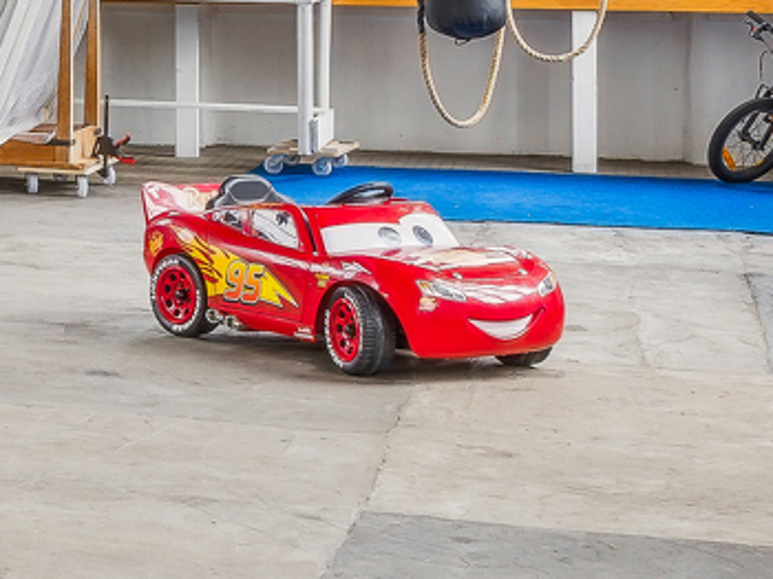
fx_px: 2611
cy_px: -74
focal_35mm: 117
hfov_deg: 14.9
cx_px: -579
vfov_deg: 12.4
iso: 100
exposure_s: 1/4
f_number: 8
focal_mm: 21
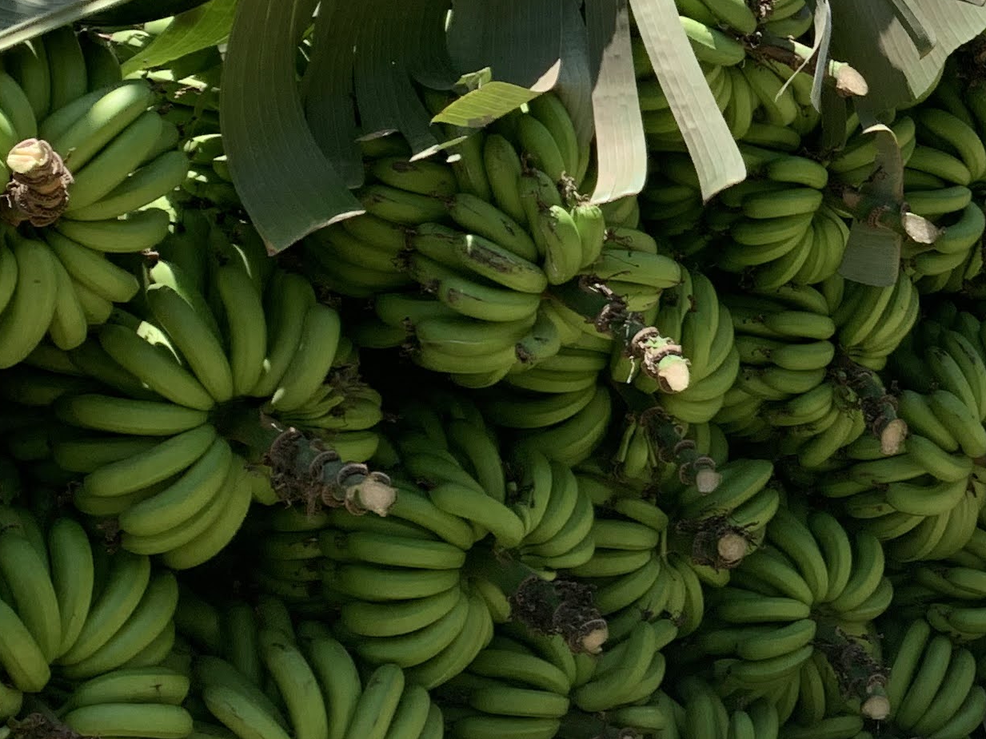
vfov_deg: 16.9
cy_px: -52
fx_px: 2421
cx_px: 1205
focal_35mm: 85
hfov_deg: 21.3
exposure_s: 1/936
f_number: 1.8
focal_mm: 4.25
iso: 25
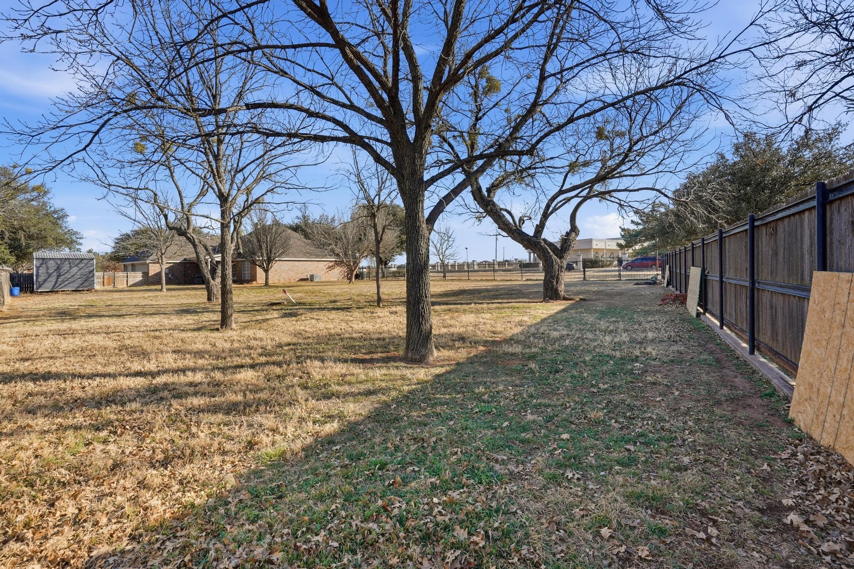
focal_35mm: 16
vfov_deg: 73.7
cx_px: 427
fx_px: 379
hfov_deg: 96.7
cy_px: 284
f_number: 9
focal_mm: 16
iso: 200
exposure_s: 1/6400
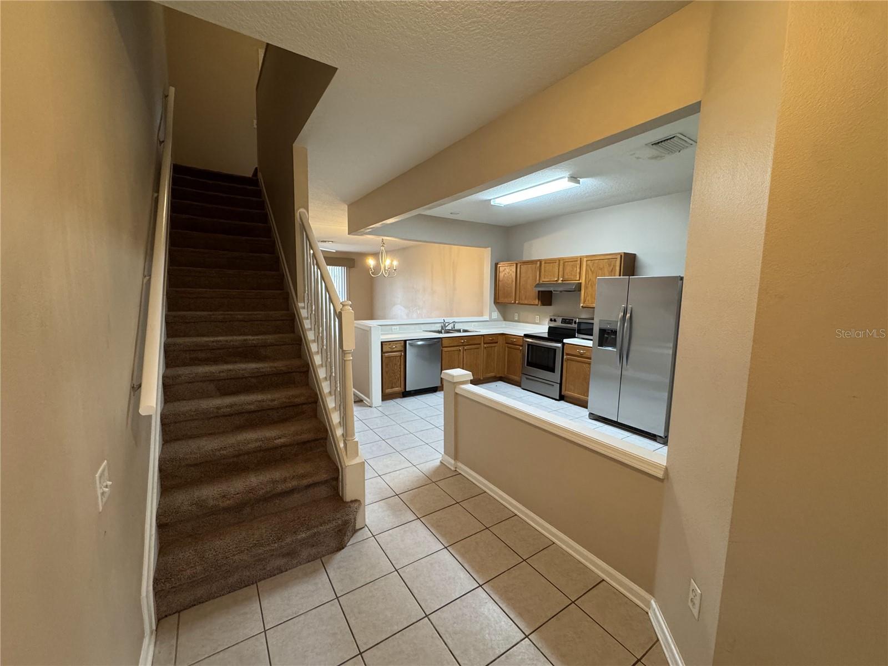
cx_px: 444
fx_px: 359
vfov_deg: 85.7
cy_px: 333
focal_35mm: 14
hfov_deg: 102.1
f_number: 2.2
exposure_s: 1/60
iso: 320
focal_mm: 2.22
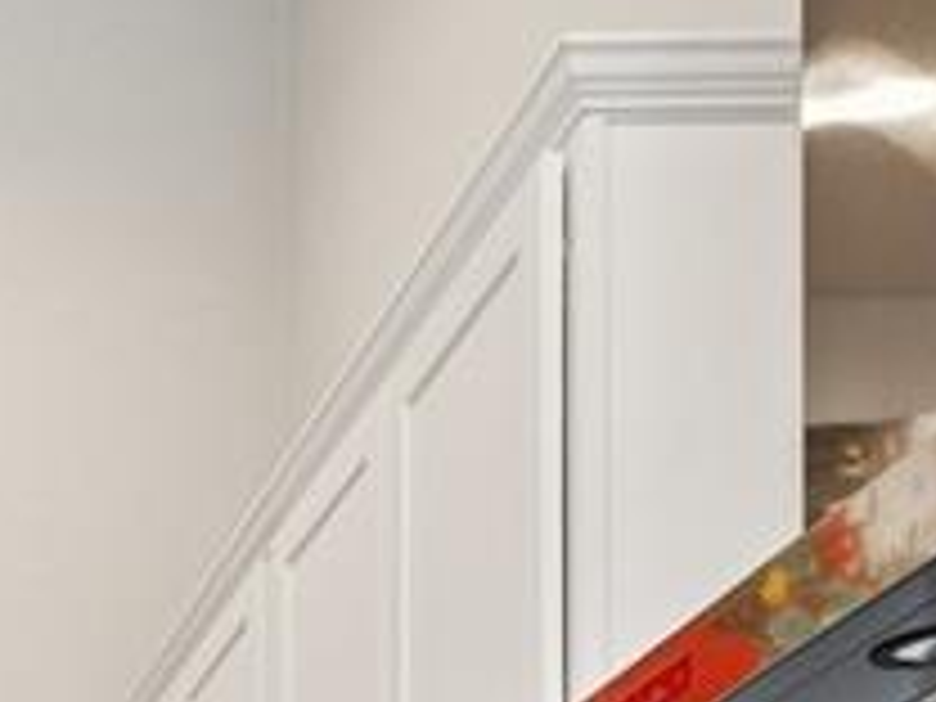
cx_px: -414
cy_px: 1377
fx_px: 1920
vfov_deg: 16.3
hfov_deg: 22.9
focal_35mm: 71
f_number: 11
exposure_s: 1/5
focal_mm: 15
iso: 800
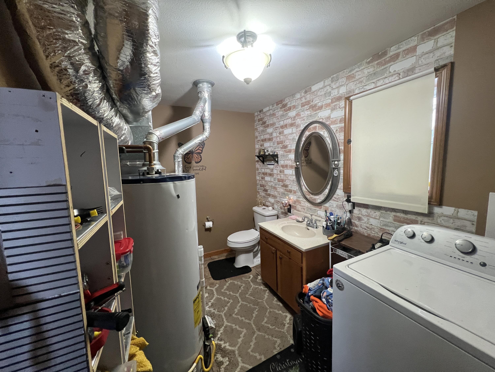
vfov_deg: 89.9
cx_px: 248
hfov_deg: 106.2
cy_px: 186
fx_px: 186
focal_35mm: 13
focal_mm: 1.57
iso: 320
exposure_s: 1/60
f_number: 1.8
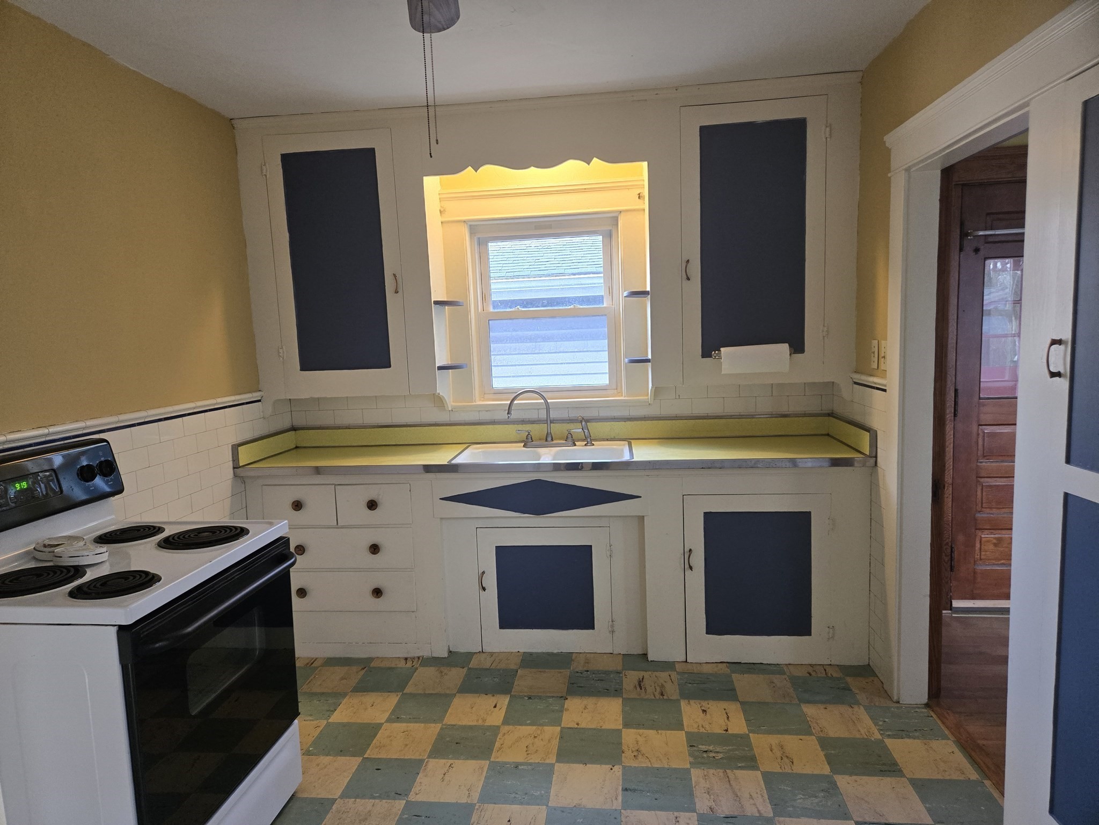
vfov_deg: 58.9
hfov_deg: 73.9
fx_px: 730
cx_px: 550
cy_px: 412
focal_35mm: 23
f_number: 1.8
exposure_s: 1/120
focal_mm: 5.4
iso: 400
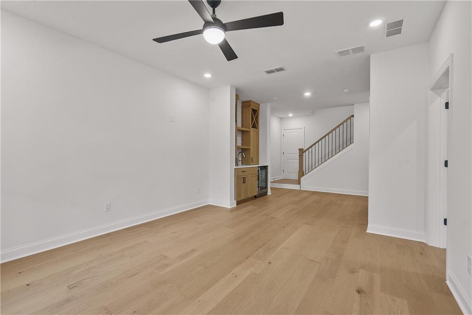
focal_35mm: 16
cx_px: 236
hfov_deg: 96.7
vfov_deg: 73.8
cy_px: 158
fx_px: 210
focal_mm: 16
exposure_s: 1/5
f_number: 8
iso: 250
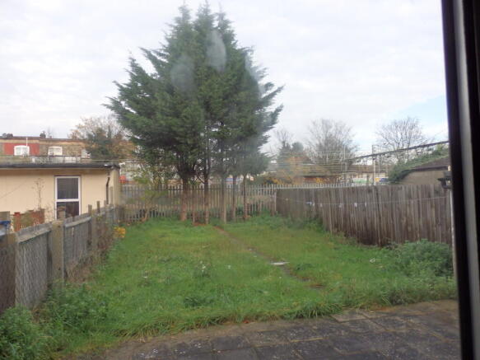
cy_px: 180
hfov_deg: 69.4
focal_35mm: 25
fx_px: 347
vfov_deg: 54.9
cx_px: 240
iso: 100
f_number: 3
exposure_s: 1/320
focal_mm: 4.5
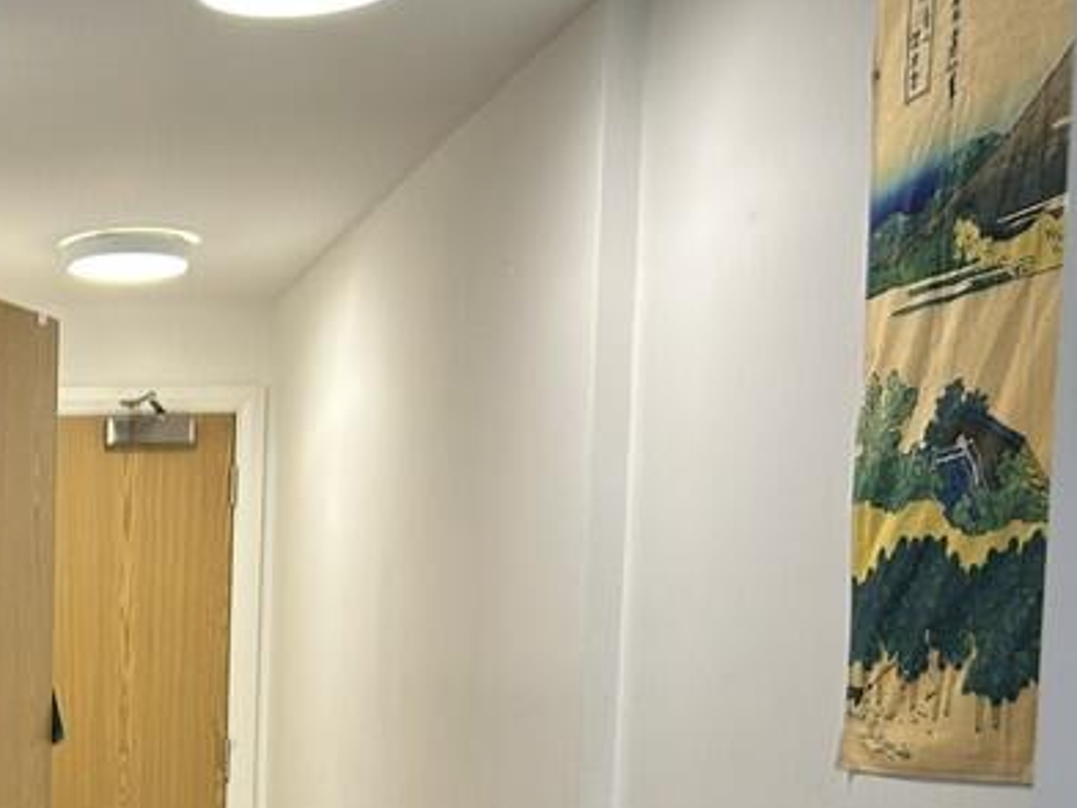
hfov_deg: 25.9
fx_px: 2116
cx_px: -168
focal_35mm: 68
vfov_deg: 20.5
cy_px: 915
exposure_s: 1/50
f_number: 1.5
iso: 100
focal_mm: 5.7
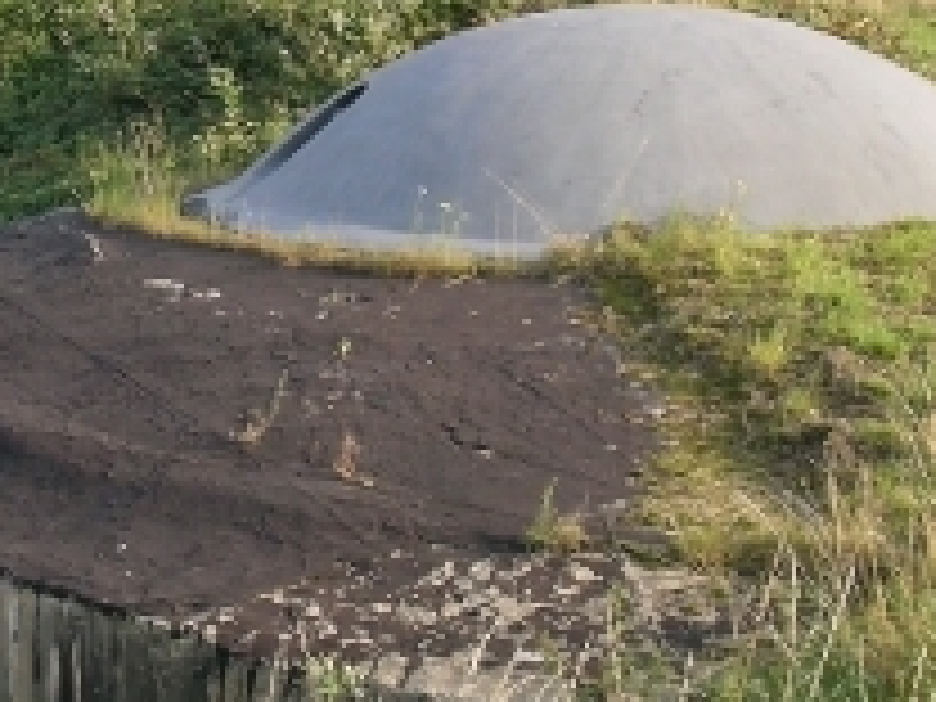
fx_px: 3894
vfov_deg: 10.3
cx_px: -14
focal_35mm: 144
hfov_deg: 13.5
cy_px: 212
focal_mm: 10.3
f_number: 5.4
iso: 50
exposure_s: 1/130
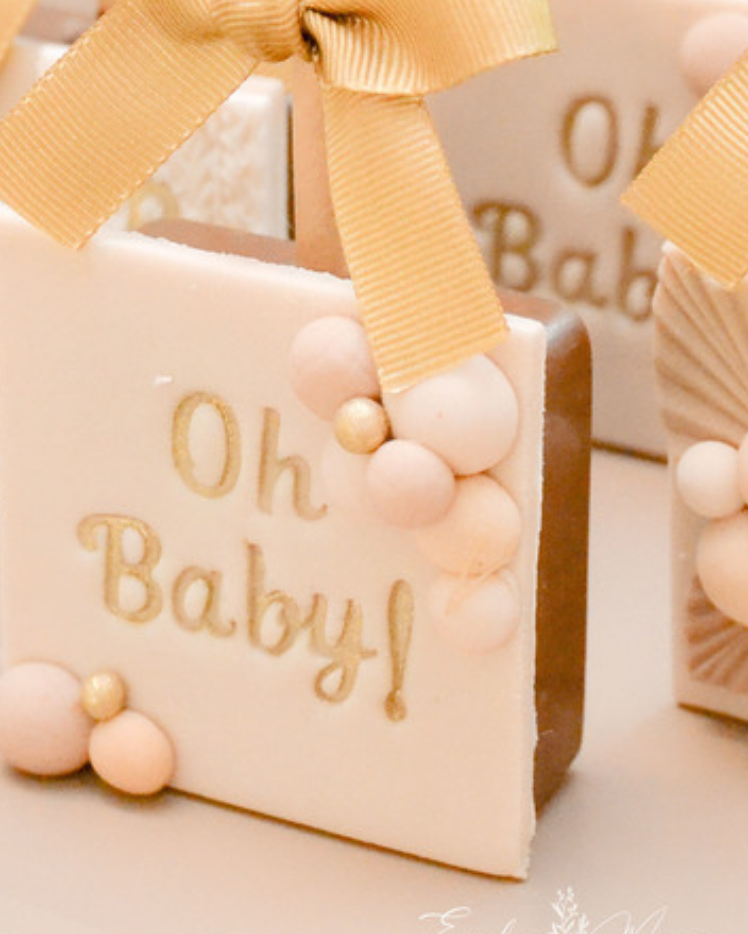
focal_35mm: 134
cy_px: 197
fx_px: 3716
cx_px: 570
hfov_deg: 11.5
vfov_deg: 14.3
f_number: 4.2
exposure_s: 1/200
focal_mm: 35
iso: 3200
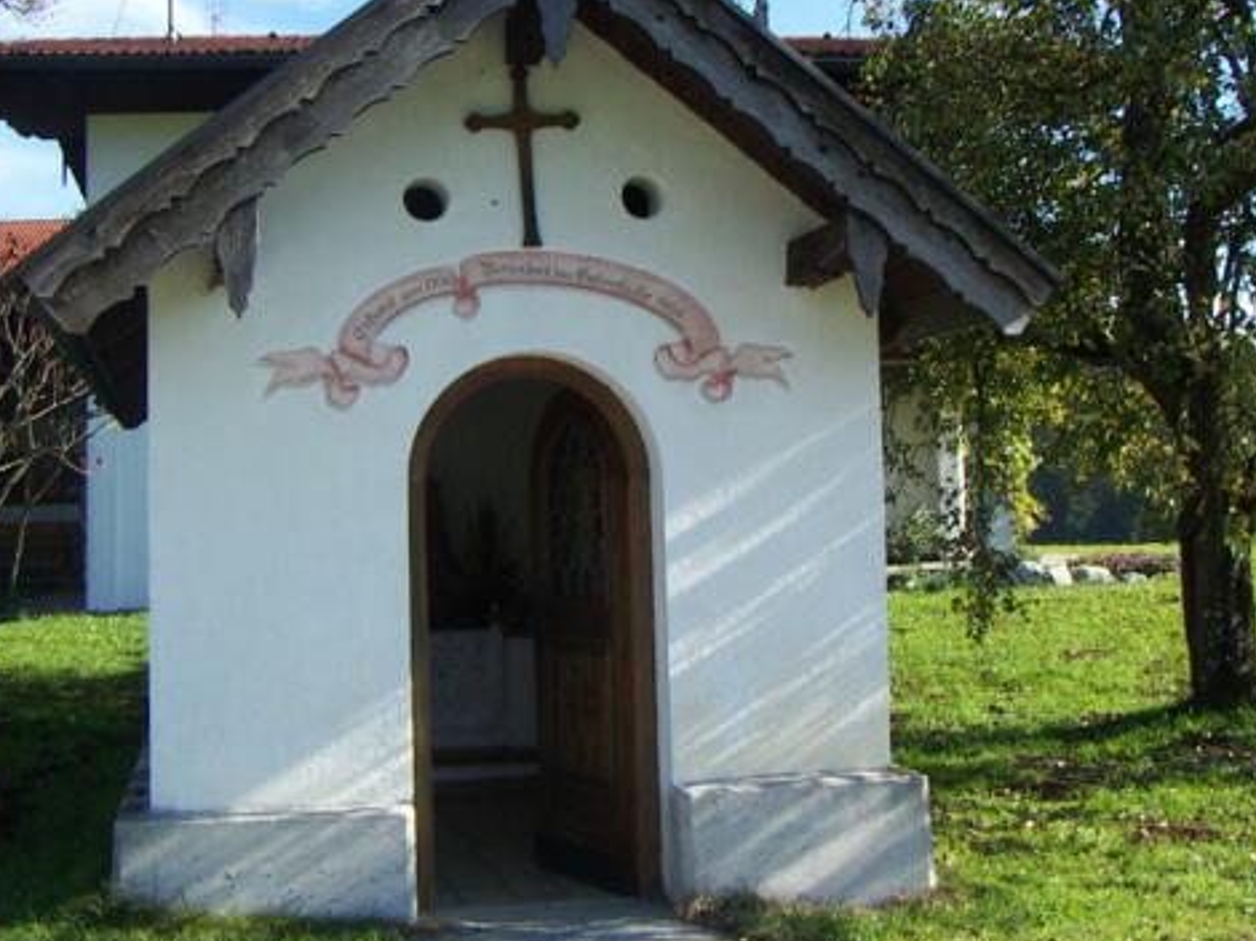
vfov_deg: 32.1
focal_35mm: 45
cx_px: 538
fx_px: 1632
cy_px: 436
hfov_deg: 42.0
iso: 100
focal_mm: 5.5
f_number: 6.7
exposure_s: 1/200
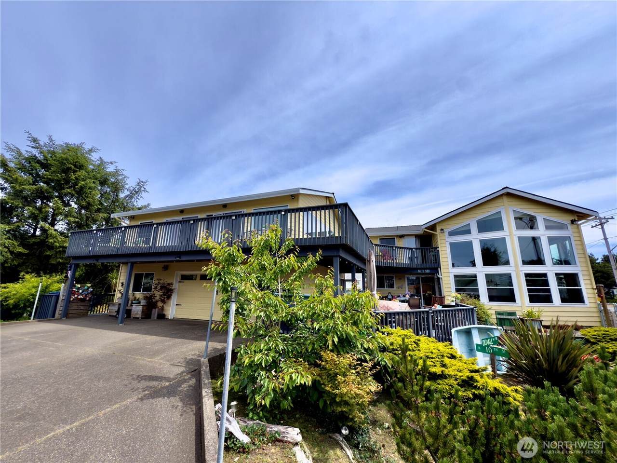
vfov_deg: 85.7
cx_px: 308
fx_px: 250
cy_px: 232
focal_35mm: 14
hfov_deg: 102.1
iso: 16
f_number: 2.2
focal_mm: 2.22
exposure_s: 1/1227
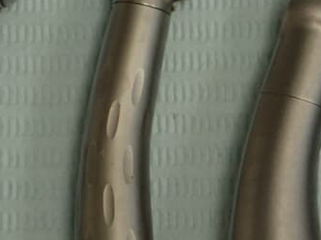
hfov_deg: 8.7
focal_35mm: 226
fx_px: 2094
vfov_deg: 6.5
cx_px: 362
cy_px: 272
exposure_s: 1/100
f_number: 3.4
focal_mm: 9.61
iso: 125
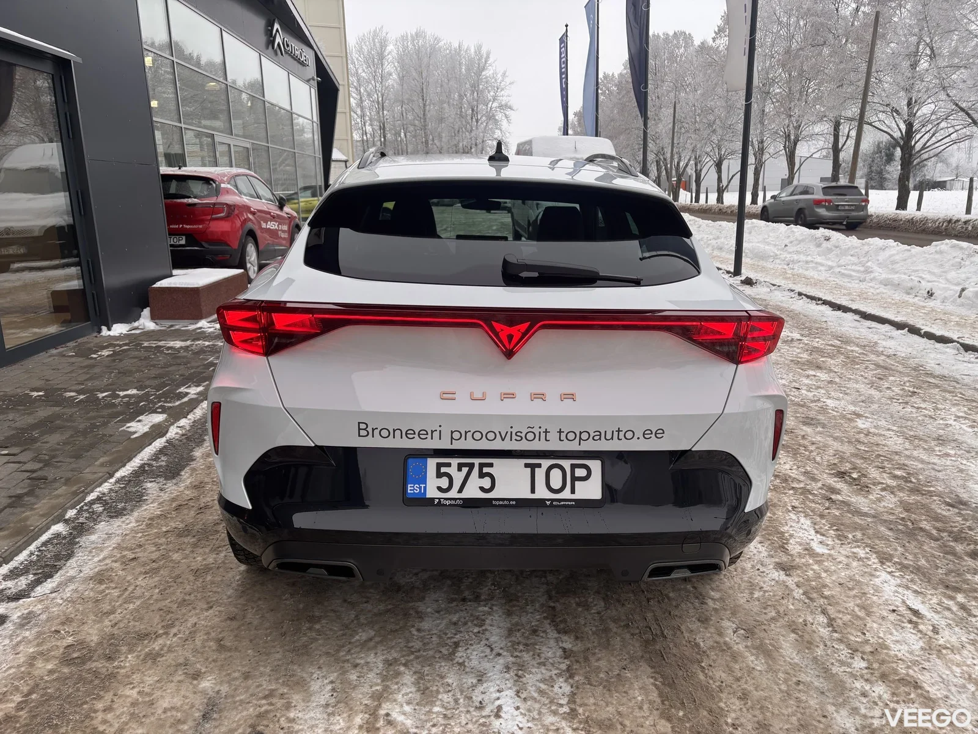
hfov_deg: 67.3
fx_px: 735
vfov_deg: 53.1
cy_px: 367
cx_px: 489
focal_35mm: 26
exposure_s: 1/182
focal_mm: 5.96
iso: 40
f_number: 1.6
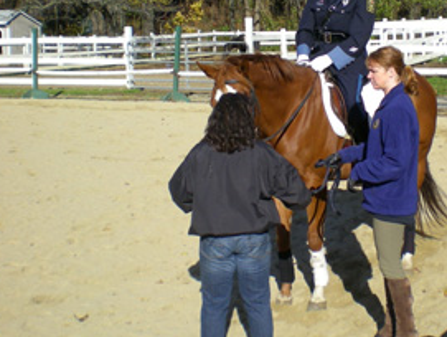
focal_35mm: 70
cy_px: 145
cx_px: 322
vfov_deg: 21.0
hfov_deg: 27.4
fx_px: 905
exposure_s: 1/345
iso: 50
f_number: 4.6
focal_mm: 6.3
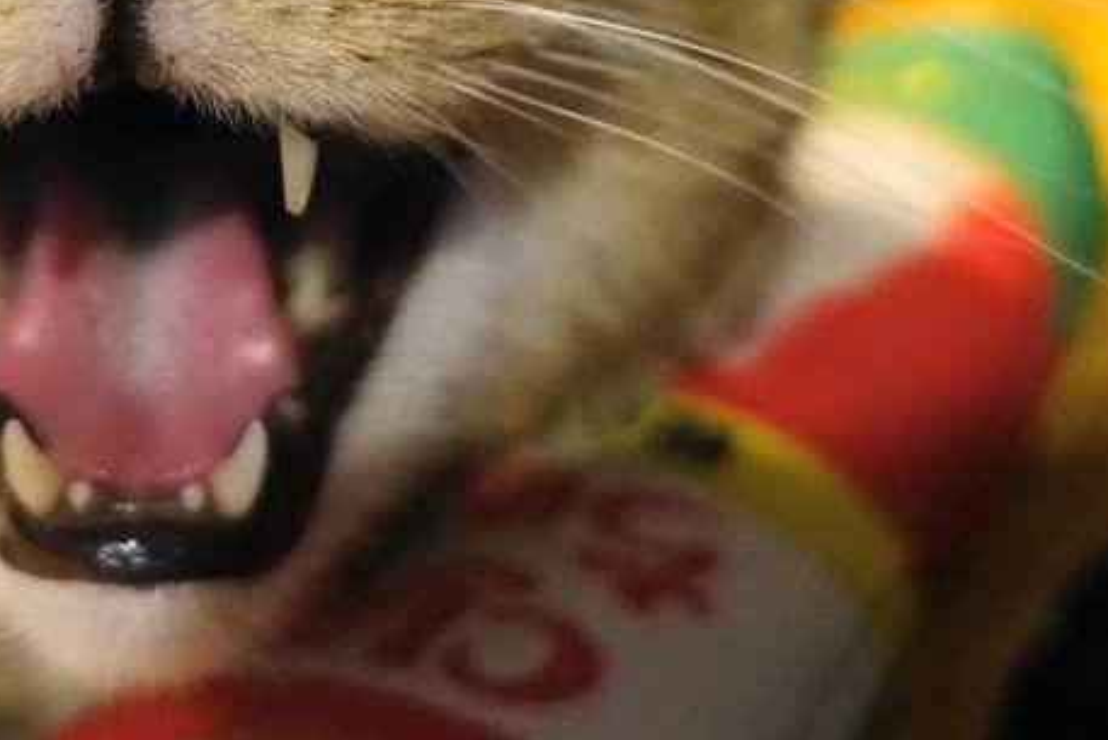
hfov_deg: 30.7
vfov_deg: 20.7
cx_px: 155
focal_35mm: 63
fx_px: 1940
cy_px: -32
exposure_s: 1/50
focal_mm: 8.8
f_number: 1.8
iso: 1600
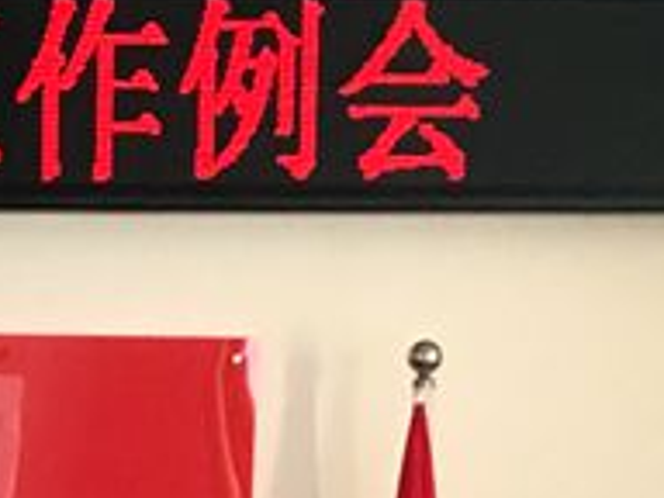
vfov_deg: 8.0
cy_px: 792
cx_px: -495
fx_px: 3472
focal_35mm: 181
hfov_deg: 10.3
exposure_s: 1/33
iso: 125
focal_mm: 4.15
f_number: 2.2
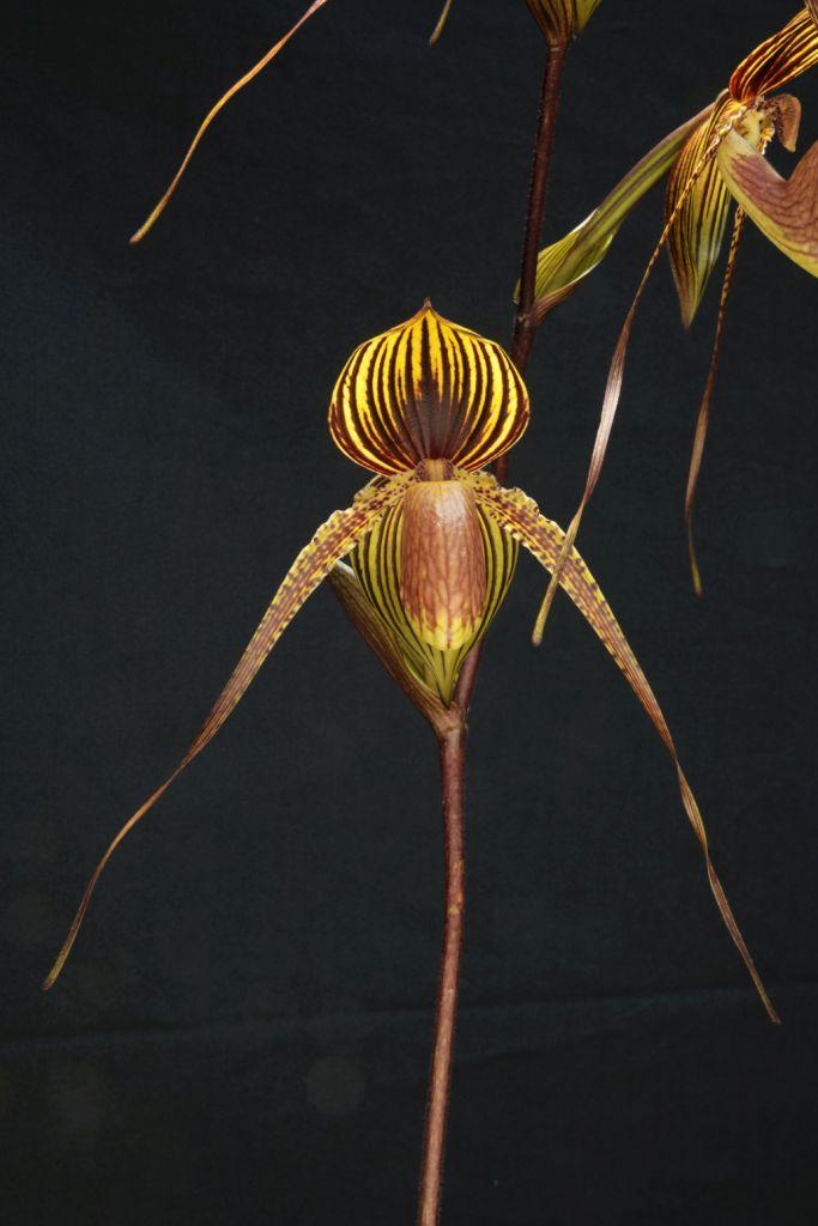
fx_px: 1772
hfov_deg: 26.0
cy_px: 613
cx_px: 409
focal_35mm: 52
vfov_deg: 38.2
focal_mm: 52
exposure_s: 1/20
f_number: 16
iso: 250
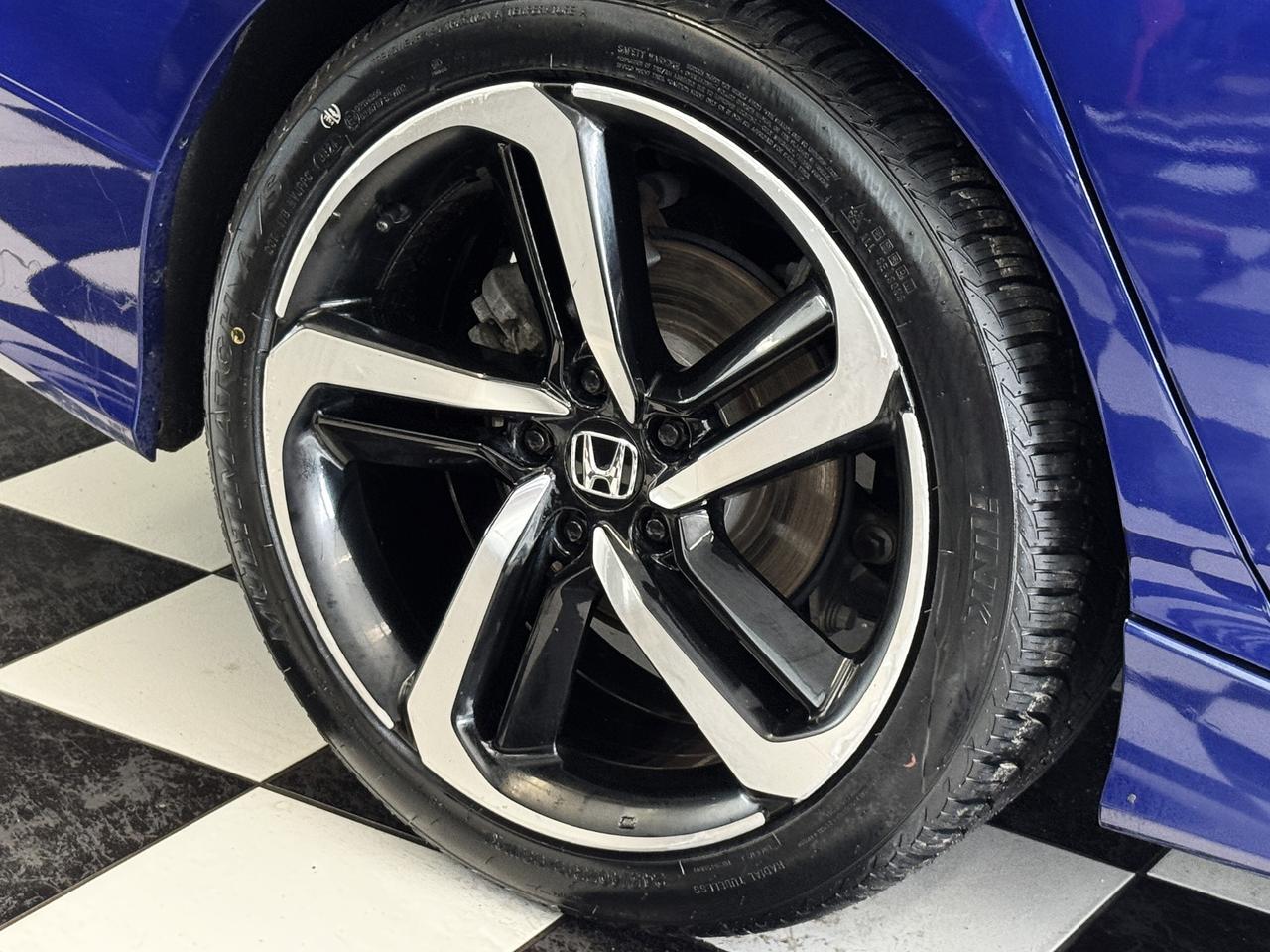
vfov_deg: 19.1
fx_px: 2825
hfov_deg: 25.3
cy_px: 476
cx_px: 635
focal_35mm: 77
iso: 200
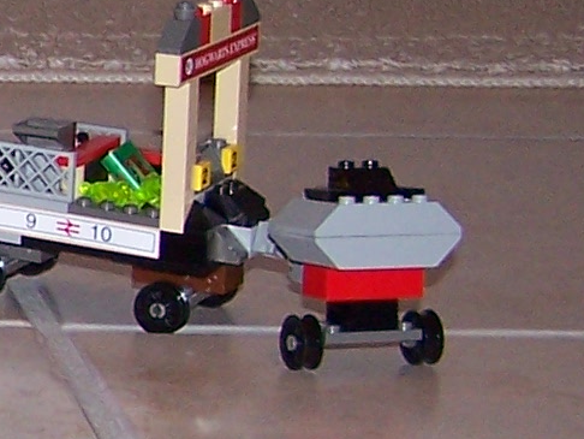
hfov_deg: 10.1
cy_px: 165
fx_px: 3038
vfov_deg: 8.3
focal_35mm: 180
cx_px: -615
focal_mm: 6.3
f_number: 2.8
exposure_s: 1/60
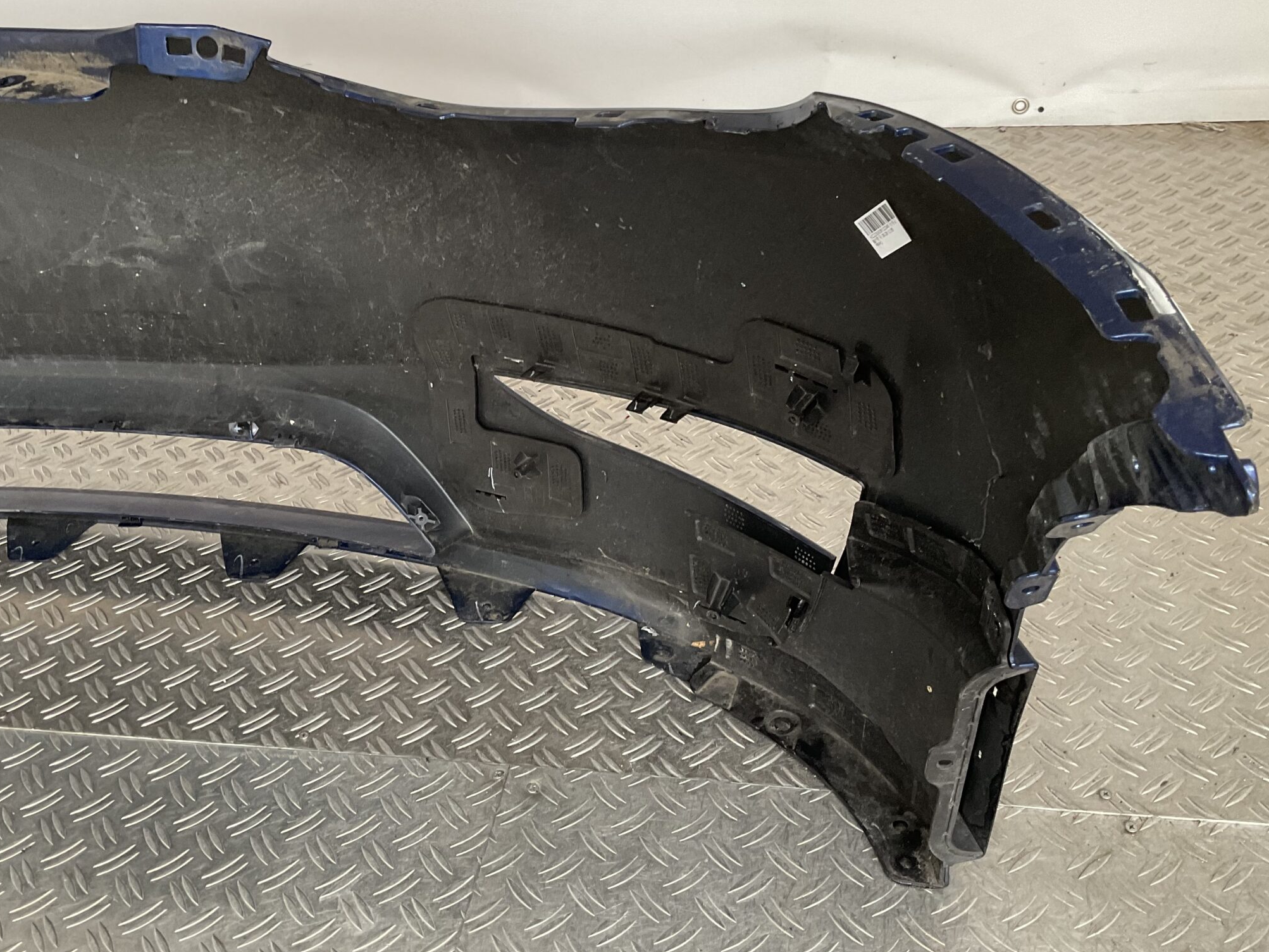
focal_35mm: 37
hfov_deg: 50.0
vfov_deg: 38.6
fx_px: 1357
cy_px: 434
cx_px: 540
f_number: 1.8
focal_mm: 3
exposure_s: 1/50
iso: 80
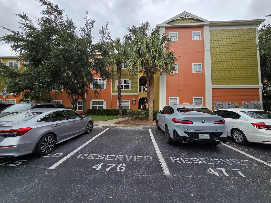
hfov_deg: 106.2
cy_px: 102
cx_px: 136
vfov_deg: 89.9
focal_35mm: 13
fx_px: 102
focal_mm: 2.2
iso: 50
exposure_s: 1/790
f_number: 2.2
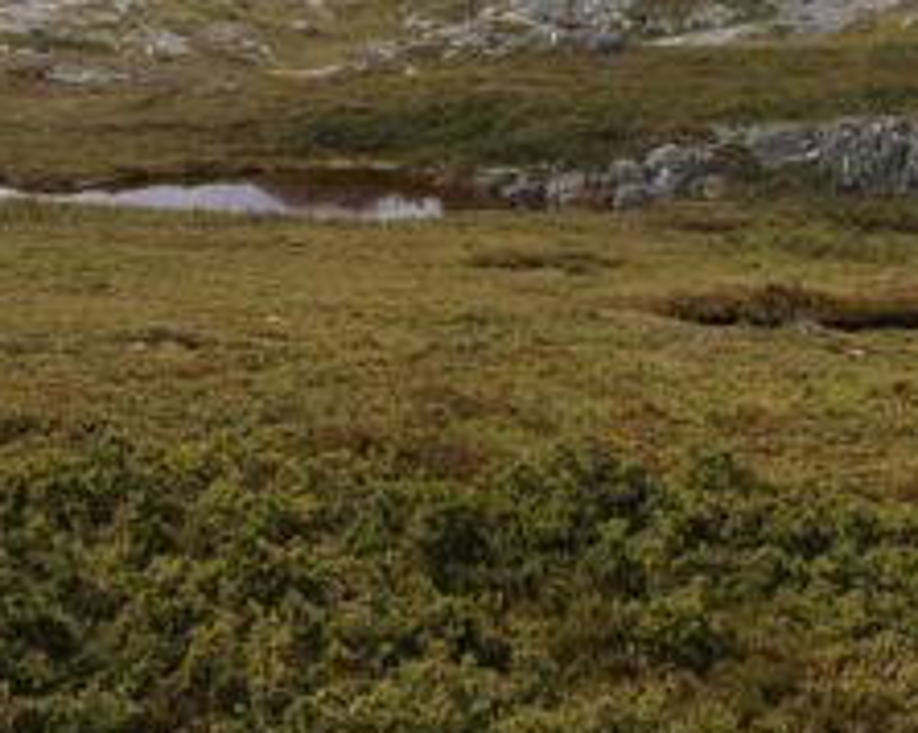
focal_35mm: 98
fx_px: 2660
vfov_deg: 15.4
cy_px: 33
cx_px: 510
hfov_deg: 19.6
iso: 50
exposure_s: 1/1534
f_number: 2.4
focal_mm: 4.28
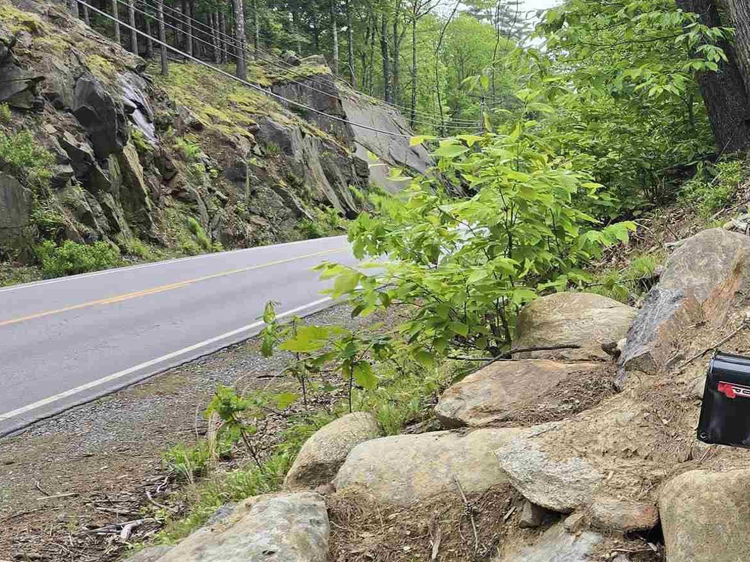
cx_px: 909
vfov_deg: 24.1
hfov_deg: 28.0
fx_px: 1300
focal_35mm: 60
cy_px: 421
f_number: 1.7
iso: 12
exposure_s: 1/180
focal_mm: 6.3
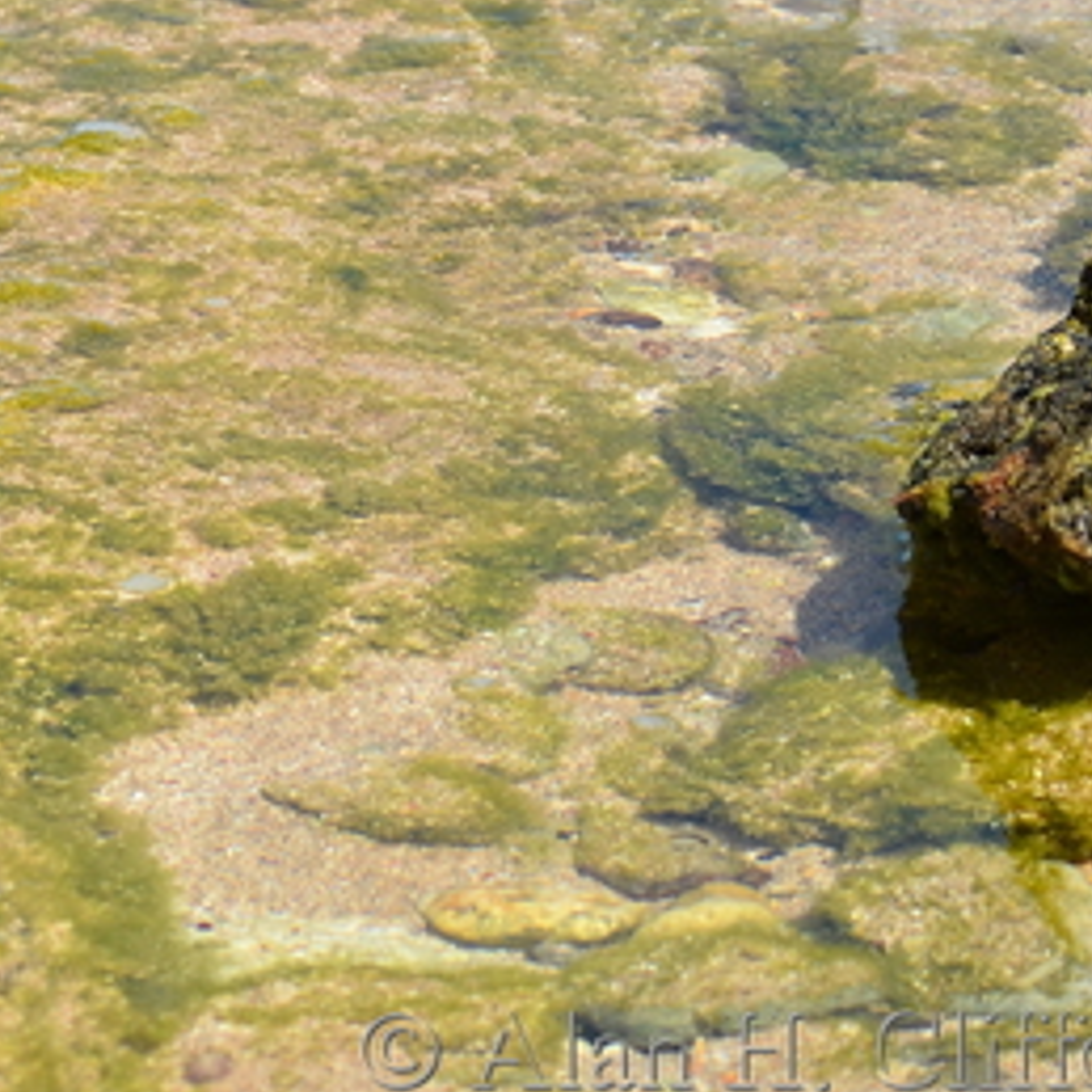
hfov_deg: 6.3
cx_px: -131
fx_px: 9815
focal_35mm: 275
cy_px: 175
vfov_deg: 6.4
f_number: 5
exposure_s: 1/1000
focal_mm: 80
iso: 160
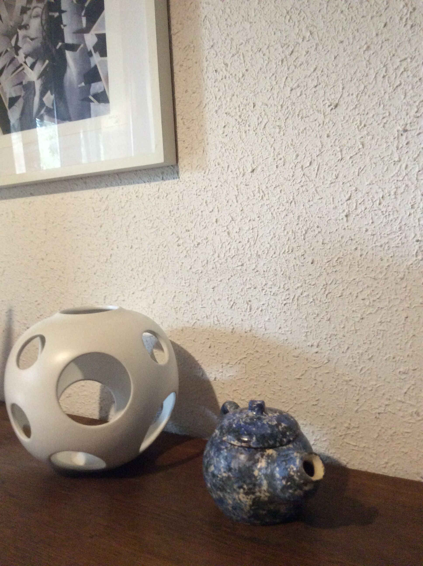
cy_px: 283
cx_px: 212
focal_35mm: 32
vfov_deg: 56.9
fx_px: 523
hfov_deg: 44.1
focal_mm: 3.3
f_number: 2.4
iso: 250
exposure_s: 1/25
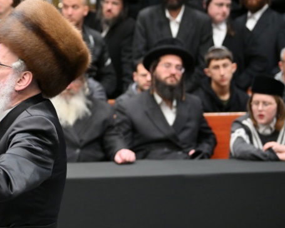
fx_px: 1248
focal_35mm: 148
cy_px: 42
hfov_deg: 12.8
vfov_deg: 10.4
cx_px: -35
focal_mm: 70
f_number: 2.8
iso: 640
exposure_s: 1/500
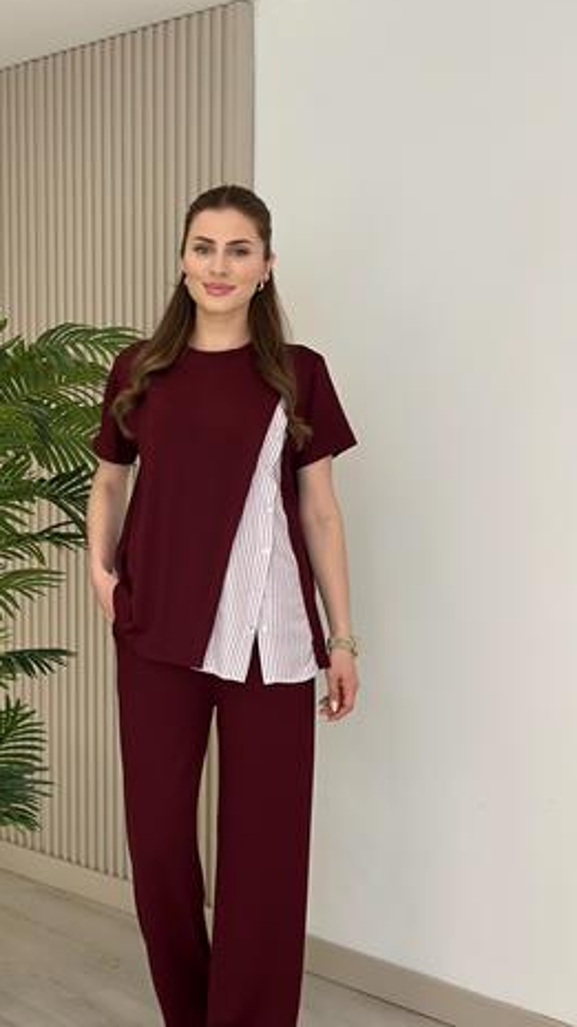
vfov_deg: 34.9
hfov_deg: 20.0
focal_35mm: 60
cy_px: 573
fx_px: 1635
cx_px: 225
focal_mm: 6.86
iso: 80
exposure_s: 1/433
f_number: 1.78
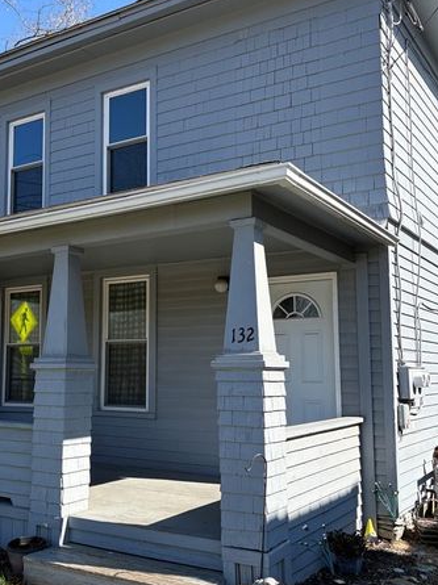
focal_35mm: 39
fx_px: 659
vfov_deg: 47.9
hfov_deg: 36.4
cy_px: 298
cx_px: 150
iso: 50
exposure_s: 1/1311
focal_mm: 5.96
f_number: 1.6
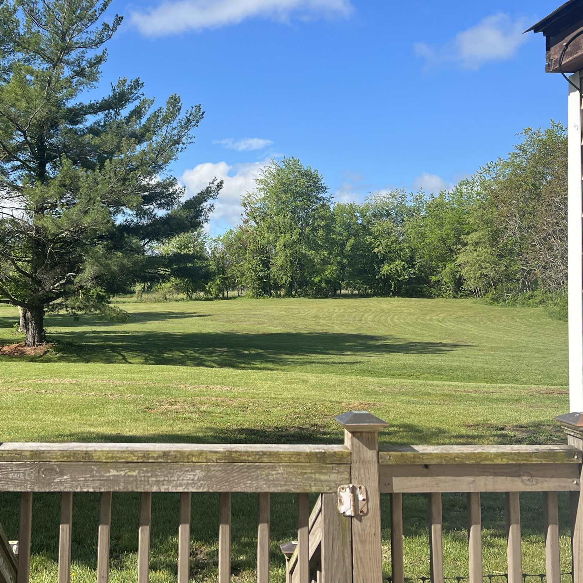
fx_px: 800
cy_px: 195
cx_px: 200
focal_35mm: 42
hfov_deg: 39.6
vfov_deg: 39.6
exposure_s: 1/3356
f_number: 1.5
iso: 50
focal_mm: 5.7
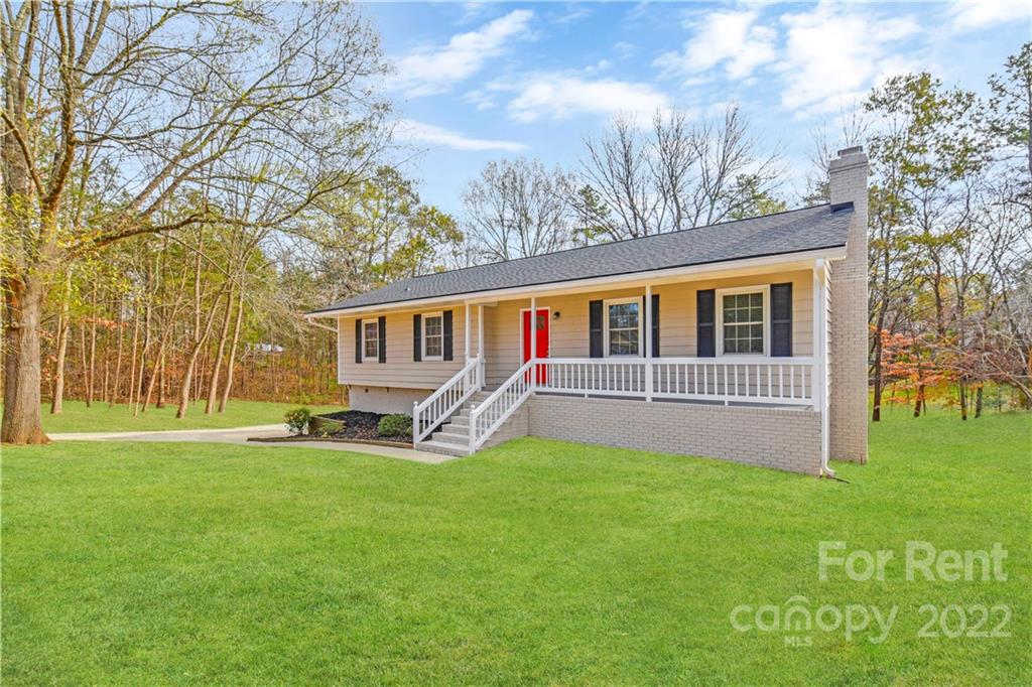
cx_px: 516
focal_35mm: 15
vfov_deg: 77.3
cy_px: 344
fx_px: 430
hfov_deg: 100.4
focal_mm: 15
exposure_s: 1/200
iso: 200
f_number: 8
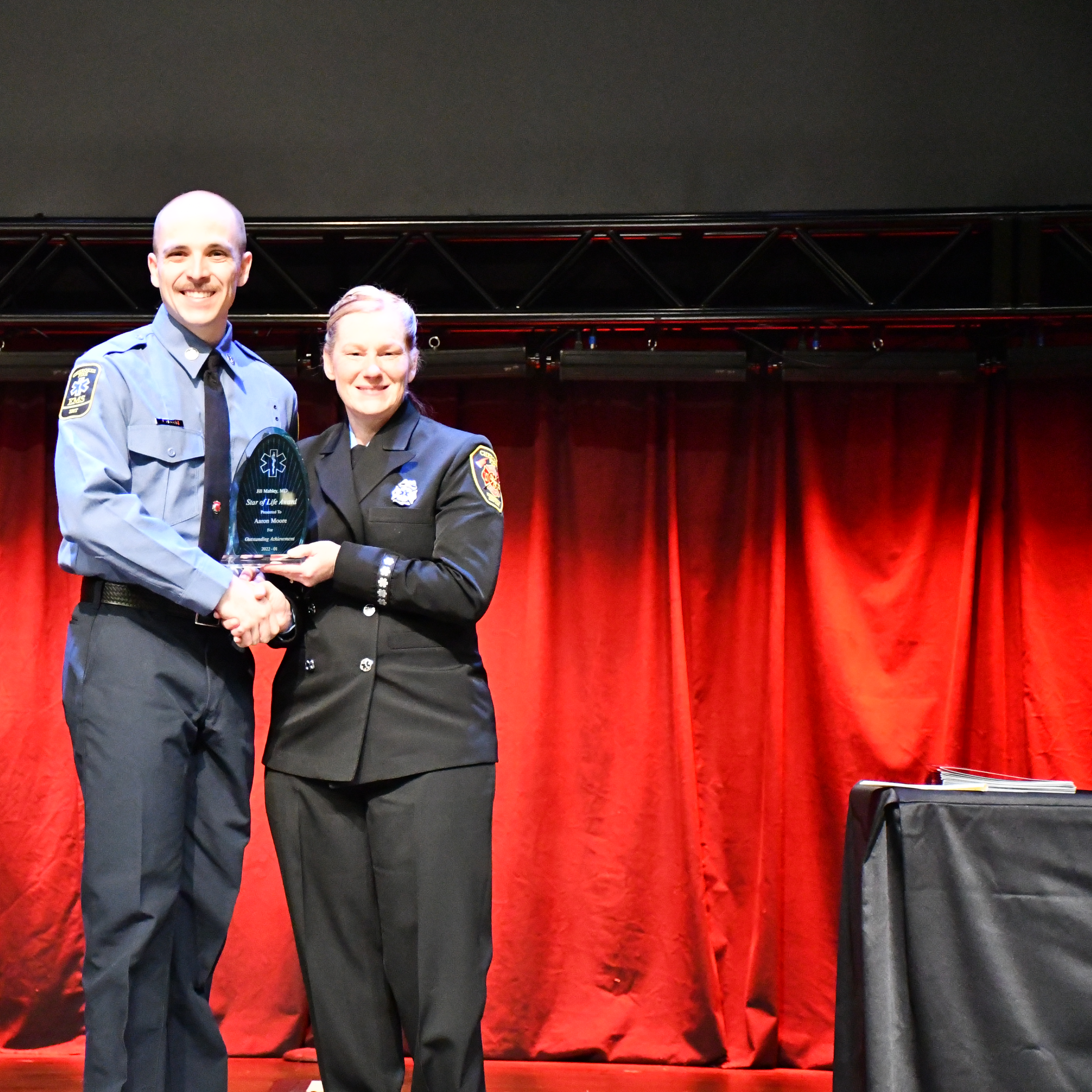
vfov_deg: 16.1
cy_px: 549
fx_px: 3855
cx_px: 276
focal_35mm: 108
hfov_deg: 16.0
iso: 12800
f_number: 4.8
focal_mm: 56
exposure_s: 1/60
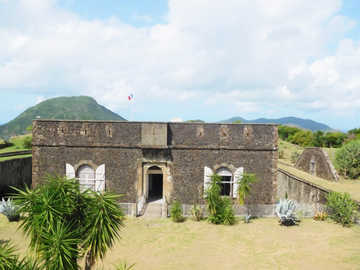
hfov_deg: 56.8
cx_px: 180
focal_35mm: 32
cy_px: 135
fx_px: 333
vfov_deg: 44.2
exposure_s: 1/1250
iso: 125
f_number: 3.6
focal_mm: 5.7
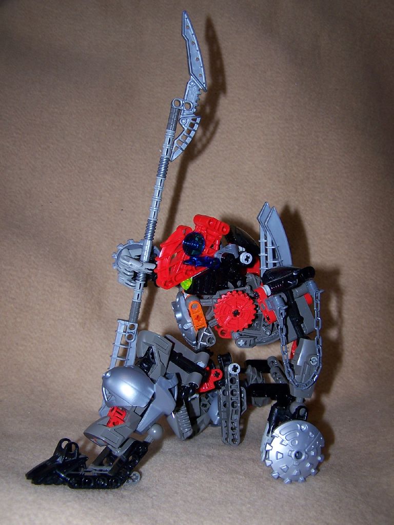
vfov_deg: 49.0
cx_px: 197
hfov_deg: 37.7
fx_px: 577
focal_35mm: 38
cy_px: 262
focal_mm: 6.3
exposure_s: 1/60
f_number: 2.8
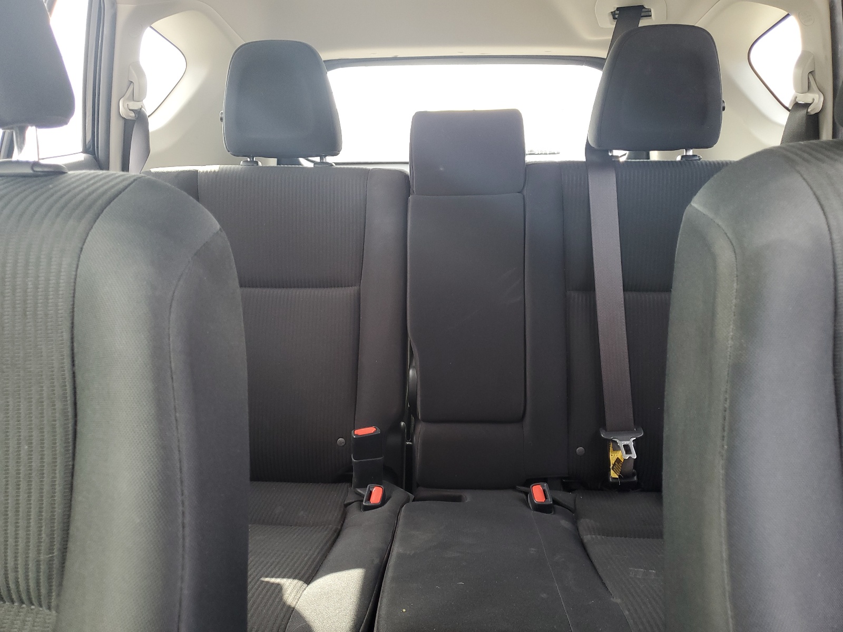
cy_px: 316
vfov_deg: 53.1
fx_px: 633
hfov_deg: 67.3
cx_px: 422
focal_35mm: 26
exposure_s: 1/60.2
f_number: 1.5
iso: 74
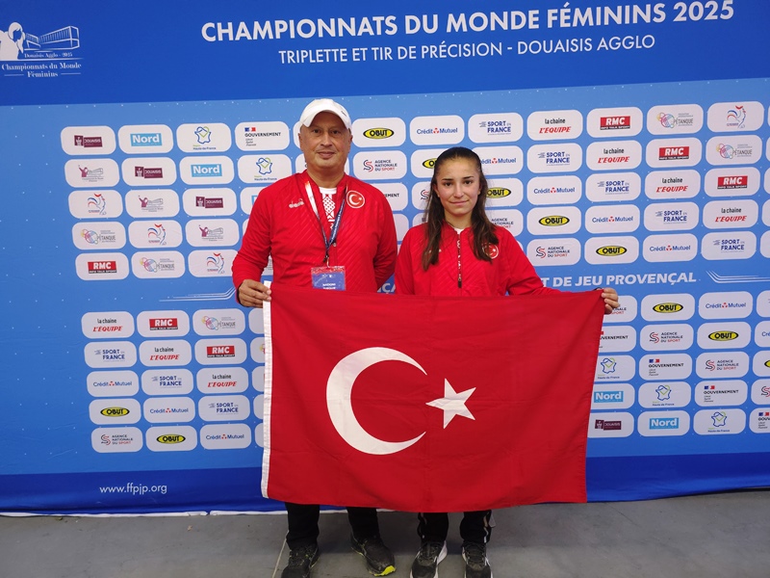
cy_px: 289
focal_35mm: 23
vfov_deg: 58.9
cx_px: 385
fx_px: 512
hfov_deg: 73.9
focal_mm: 6.3
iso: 400
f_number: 1.7
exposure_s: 1/25
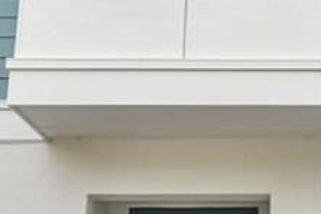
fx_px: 973
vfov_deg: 12.6
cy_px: 68
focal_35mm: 109
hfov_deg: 18.3
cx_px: 314
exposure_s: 1/200
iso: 100
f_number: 7.1
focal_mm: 10
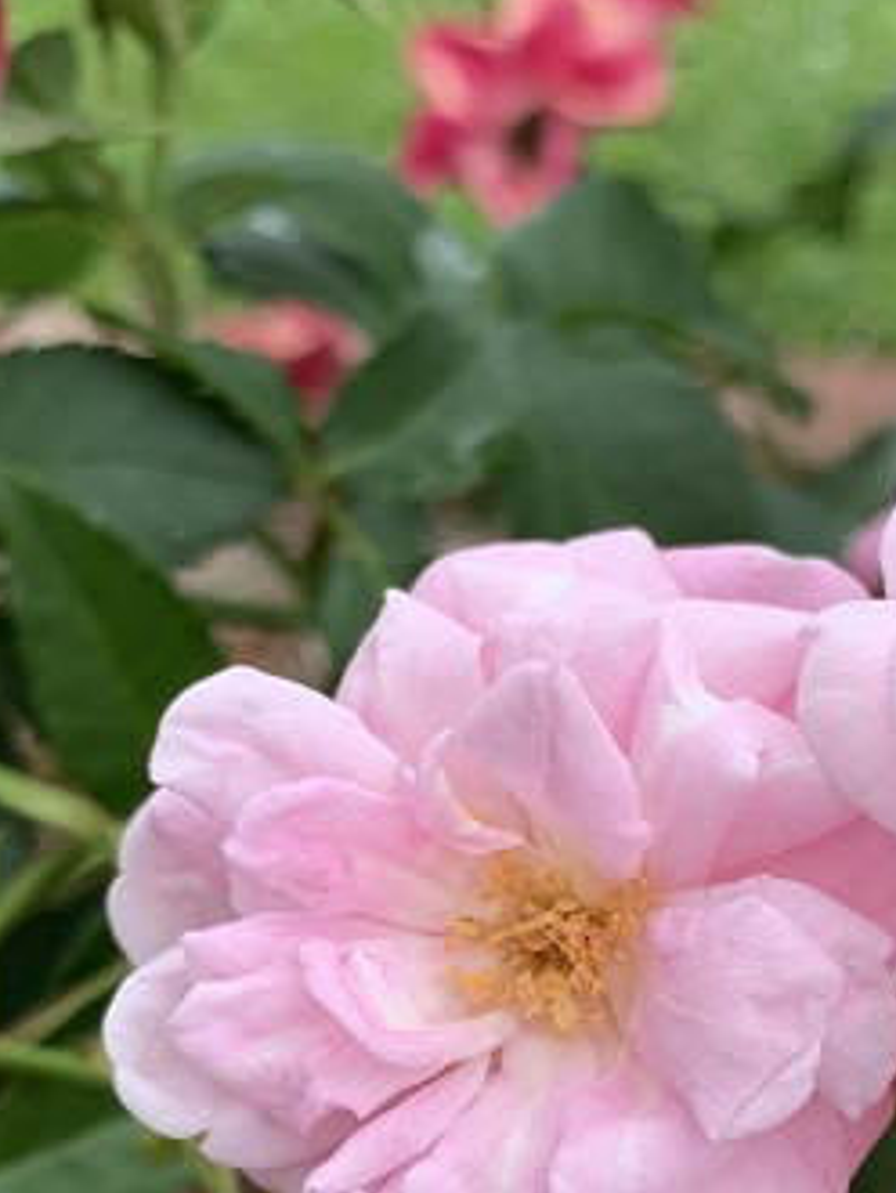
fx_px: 2171
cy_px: 965
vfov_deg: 29.9
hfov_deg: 22.8
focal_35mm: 63
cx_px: 777
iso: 25
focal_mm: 4.25
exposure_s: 1/495
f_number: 1.8
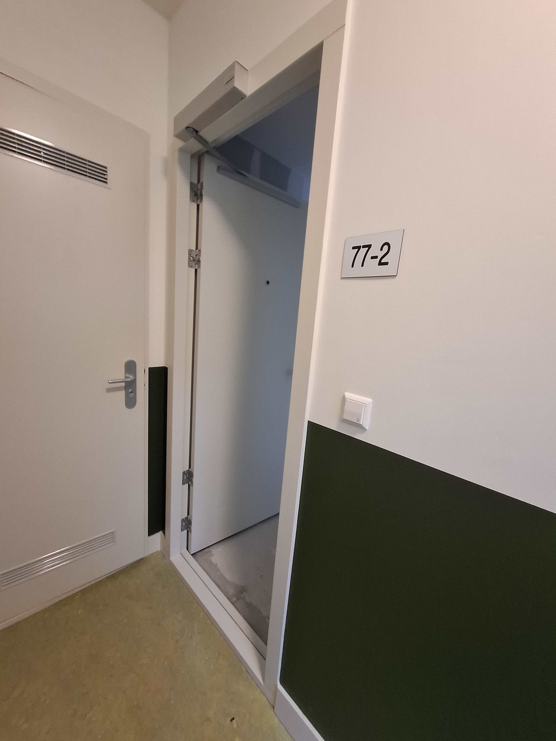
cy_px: 370
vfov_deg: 106.2
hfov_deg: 89.9
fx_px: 278
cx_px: 278
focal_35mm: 13
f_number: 2.2
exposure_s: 1/25
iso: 200
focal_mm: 1.74
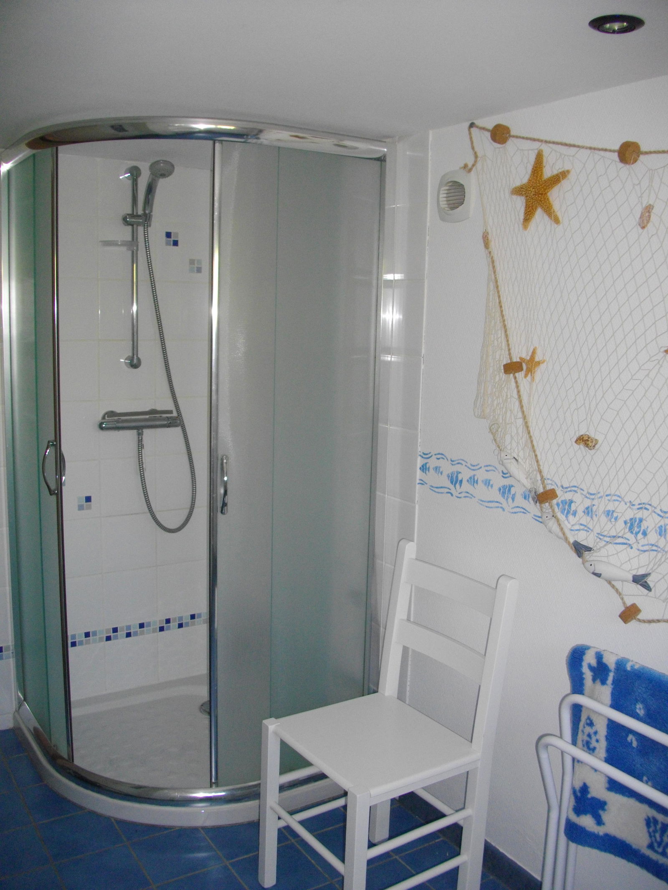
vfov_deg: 56.8
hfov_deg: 44.2
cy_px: 445
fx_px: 823
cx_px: 334
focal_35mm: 32
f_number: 2.9
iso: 200
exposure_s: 1/50
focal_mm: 5.7
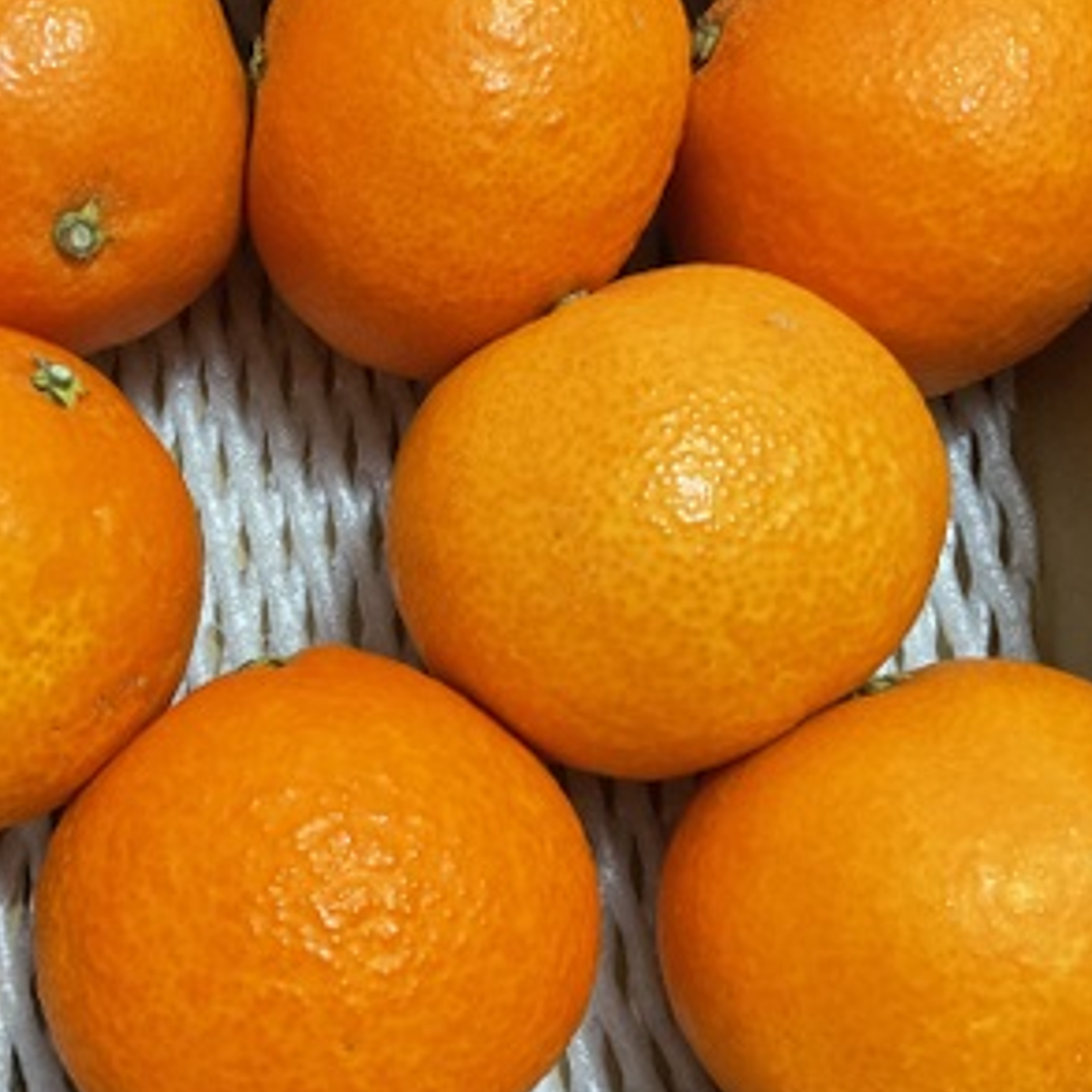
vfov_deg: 40.0
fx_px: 1499
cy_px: 522
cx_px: 268
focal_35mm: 42
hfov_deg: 38.9
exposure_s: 1/60
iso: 250
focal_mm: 3
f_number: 1.8
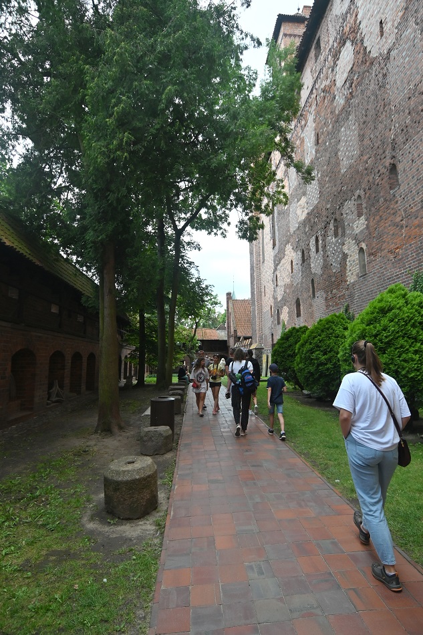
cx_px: 212
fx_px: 317
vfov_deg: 90.0
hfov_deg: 67.4
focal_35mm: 18
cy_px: 318
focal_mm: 12
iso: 200
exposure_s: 1/250
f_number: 4.5
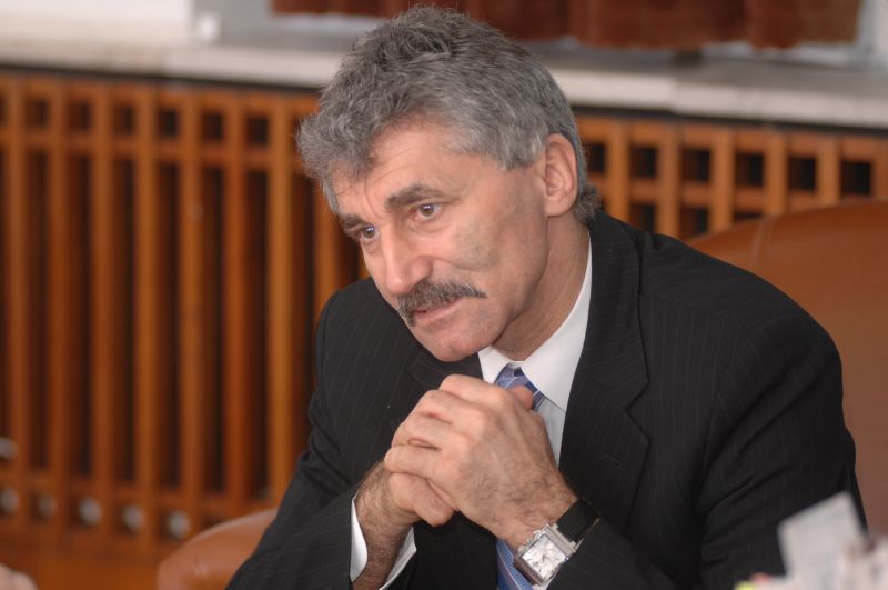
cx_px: 444
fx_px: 3399
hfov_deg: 14.9
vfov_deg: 9.9
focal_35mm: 138
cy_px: 295
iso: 200
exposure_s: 1/160
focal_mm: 92
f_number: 2.8
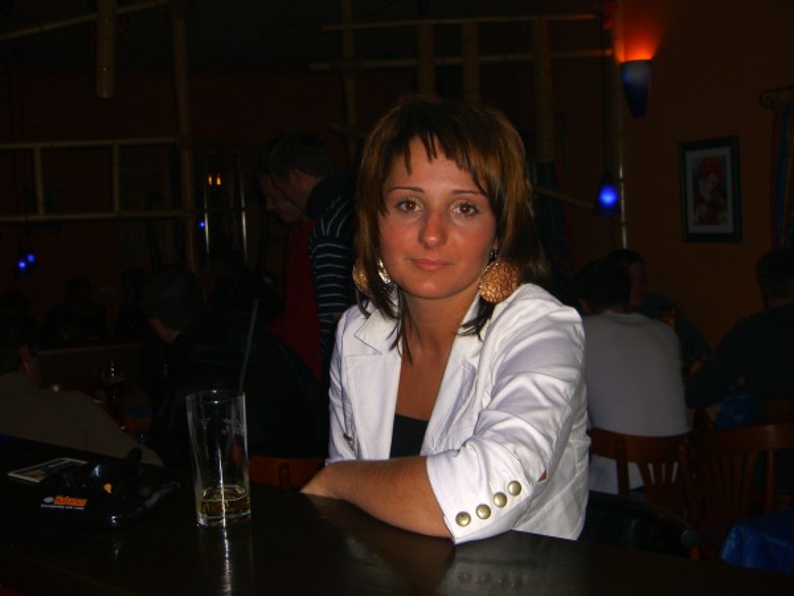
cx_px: 397
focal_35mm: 38
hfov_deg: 49.0
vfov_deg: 37.7
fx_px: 872
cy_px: 298
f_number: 2.8
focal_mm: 7.9
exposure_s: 1/60
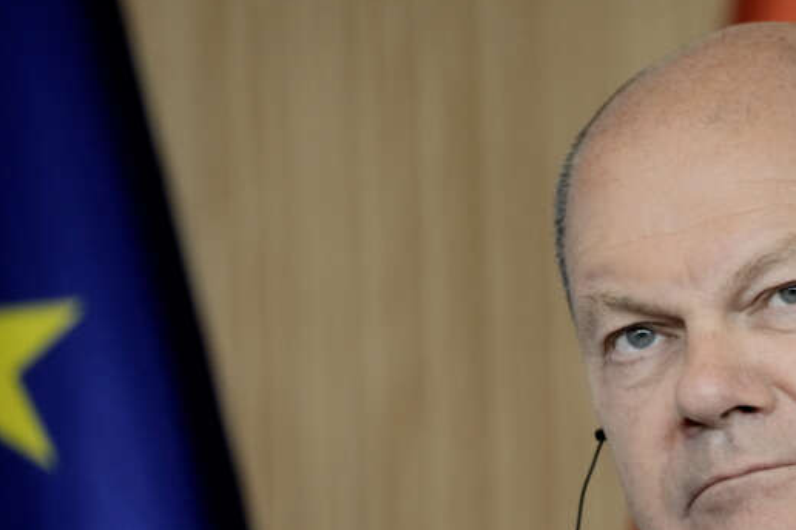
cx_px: 656
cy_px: 419
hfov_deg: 3.0
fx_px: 15410
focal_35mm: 697
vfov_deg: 2.0
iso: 2000
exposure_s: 1/320
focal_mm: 400
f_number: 5.6
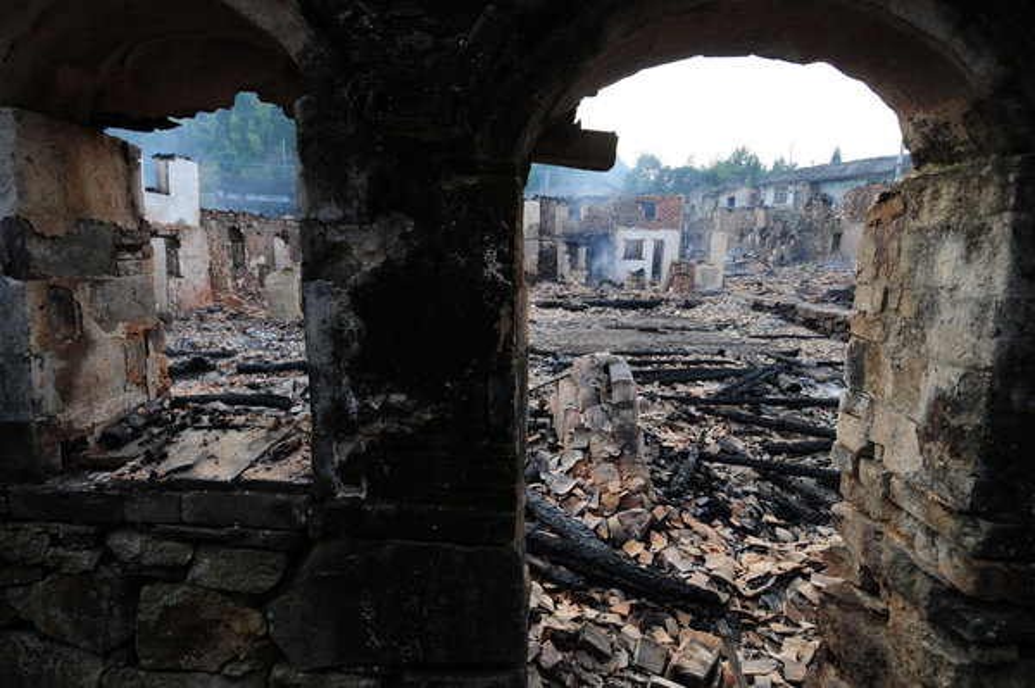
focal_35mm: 36
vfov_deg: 36.8
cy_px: 344
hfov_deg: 53.2
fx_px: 1034
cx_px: 518
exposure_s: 1/320
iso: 500
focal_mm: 24
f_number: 6.3
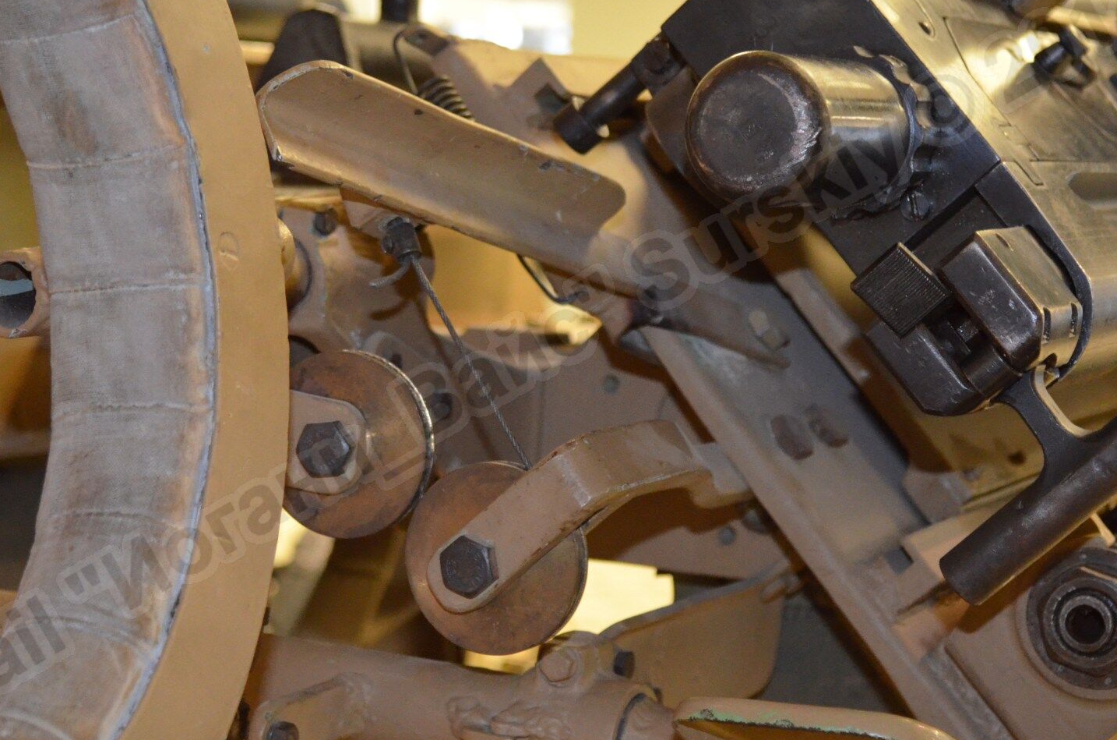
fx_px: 2786
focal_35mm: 90
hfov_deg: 22.7
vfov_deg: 15.1
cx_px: 487
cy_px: 372
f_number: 5.3
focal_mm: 42
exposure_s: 1/60
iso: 3200
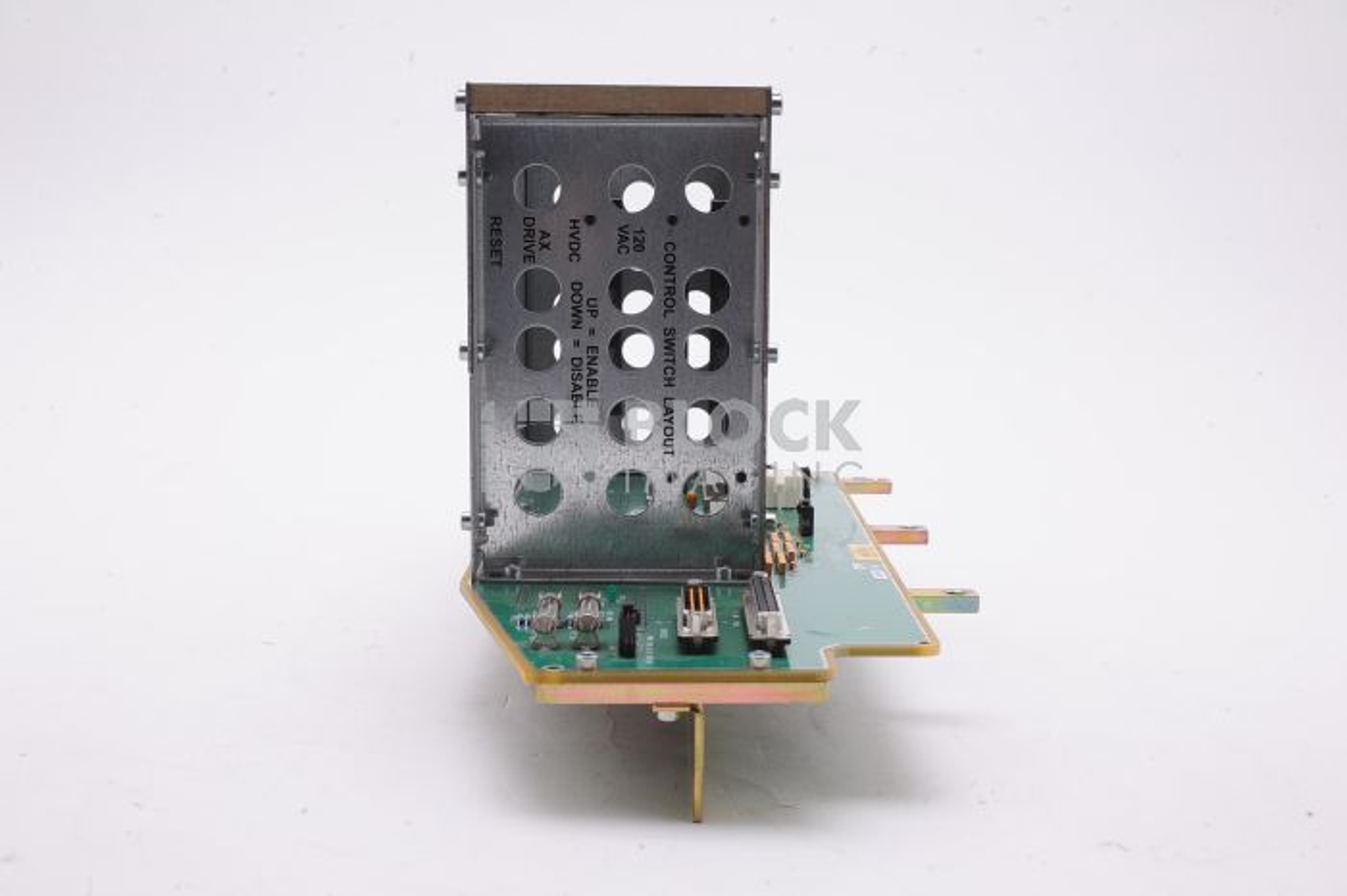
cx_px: 674
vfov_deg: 27.0
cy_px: 448
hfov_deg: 39.6
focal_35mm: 50
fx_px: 1870
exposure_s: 1/125
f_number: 14
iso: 320
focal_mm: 50
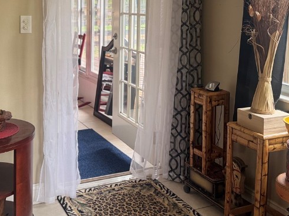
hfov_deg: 38.2
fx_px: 417
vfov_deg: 28.4
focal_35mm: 50
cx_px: 142
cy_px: 37
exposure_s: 1/120
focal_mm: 6.76
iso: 125
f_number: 1.78
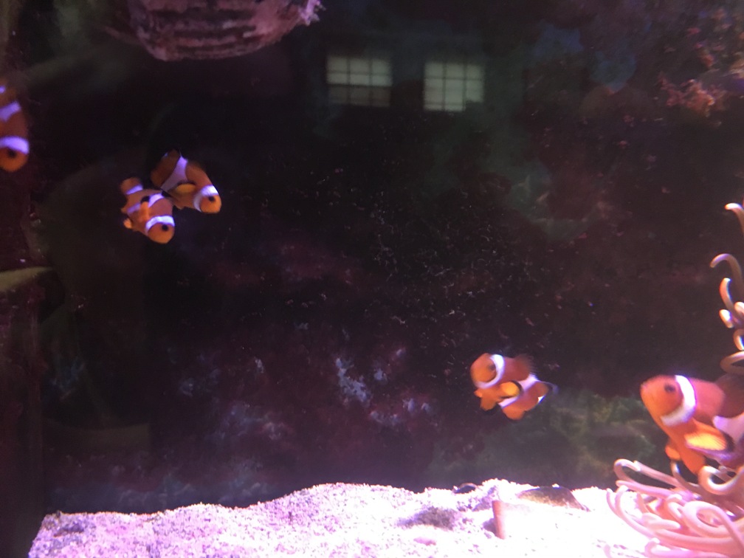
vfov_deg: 48.2
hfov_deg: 61.7
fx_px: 623
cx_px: 372
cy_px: 279
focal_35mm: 29
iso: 400
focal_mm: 4.15
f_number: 2.2
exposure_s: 1/15
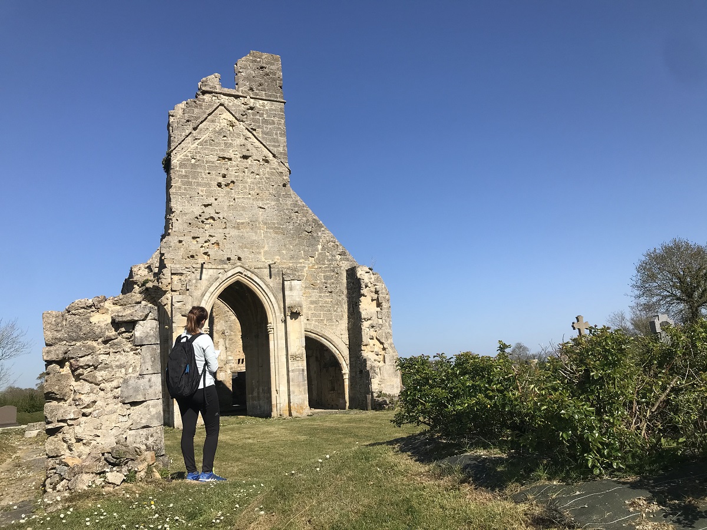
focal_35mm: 28
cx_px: 354
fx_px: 572
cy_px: 265
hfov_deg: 63.4
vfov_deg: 49.7
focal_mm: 3.99
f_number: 1.8
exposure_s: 1/2660
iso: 20
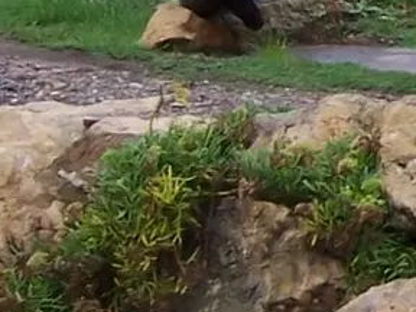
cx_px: 740
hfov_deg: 9.4
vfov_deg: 7.3
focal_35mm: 200
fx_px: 2404
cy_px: -199
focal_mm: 6
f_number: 3
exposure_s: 1/180
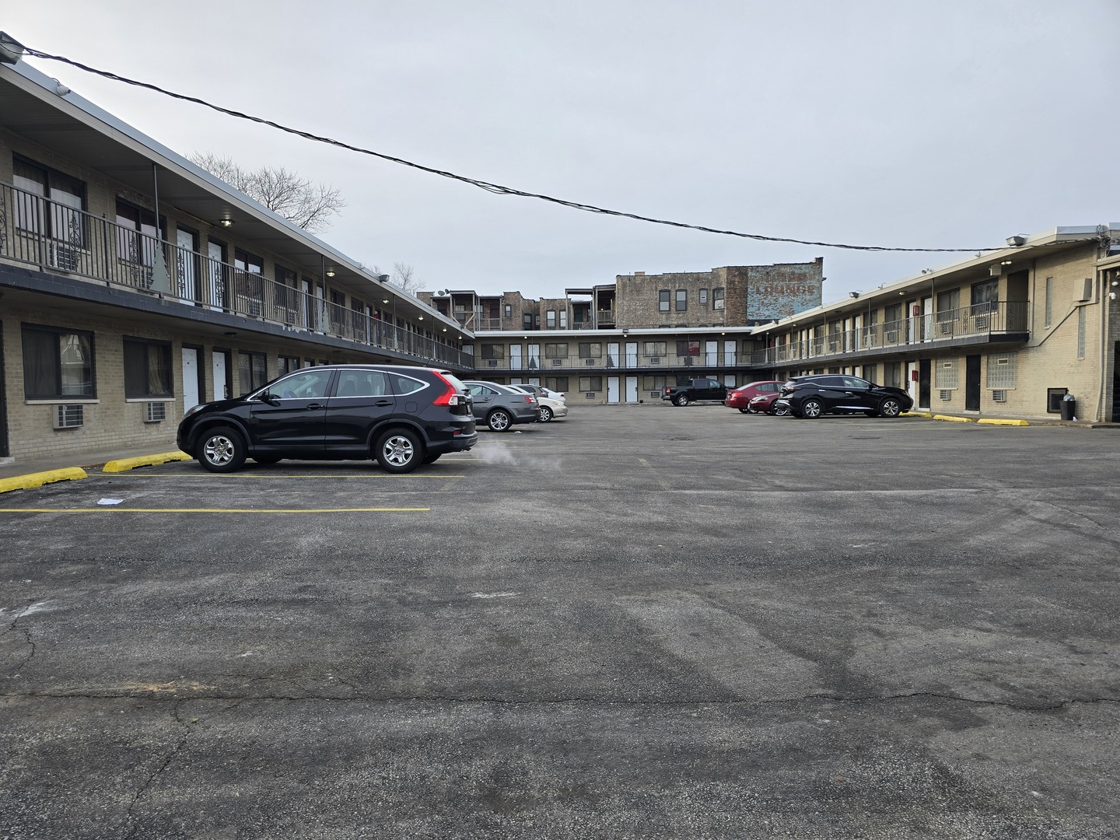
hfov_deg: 73.9
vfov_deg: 58.9
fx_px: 744
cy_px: 420
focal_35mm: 23
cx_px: 560
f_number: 1.7
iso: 12
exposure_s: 1/291
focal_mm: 6.3
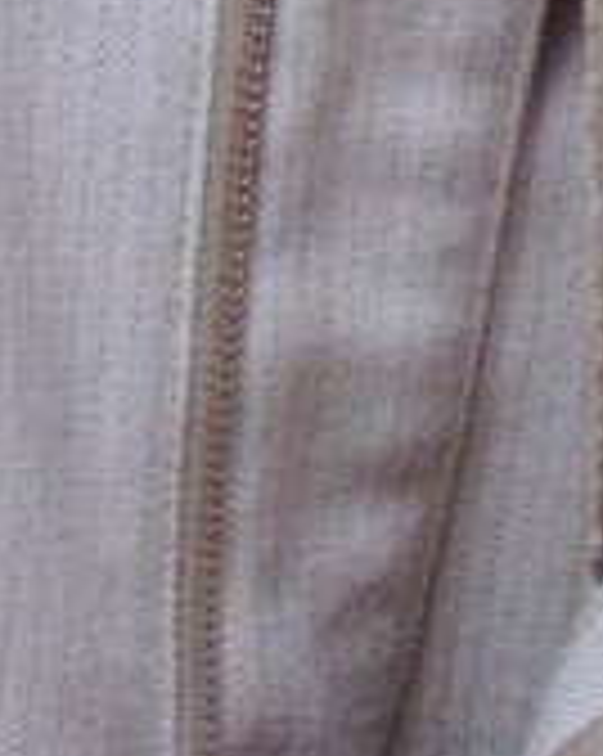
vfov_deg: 12.9
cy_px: 144
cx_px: 351
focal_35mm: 149
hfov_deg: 10.3
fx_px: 3330
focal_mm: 4.5
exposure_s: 1/40
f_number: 3
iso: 200
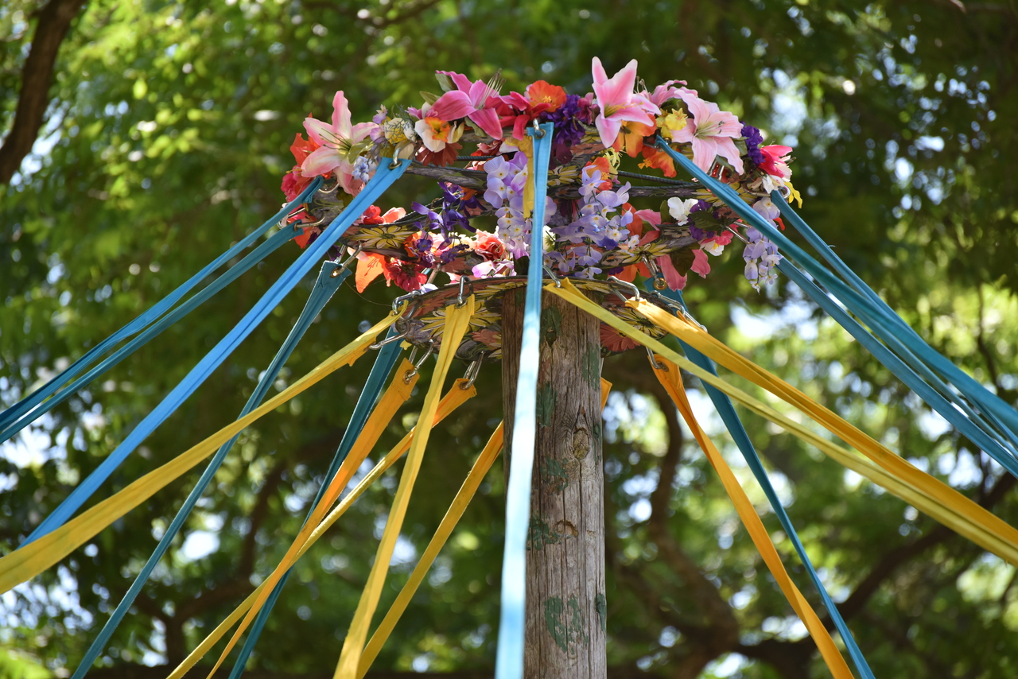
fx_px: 5656
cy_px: 340
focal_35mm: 200
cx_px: 509
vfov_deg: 6.9
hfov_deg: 10.3
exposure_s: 1/400
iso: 400
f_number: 5.3
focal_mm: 200
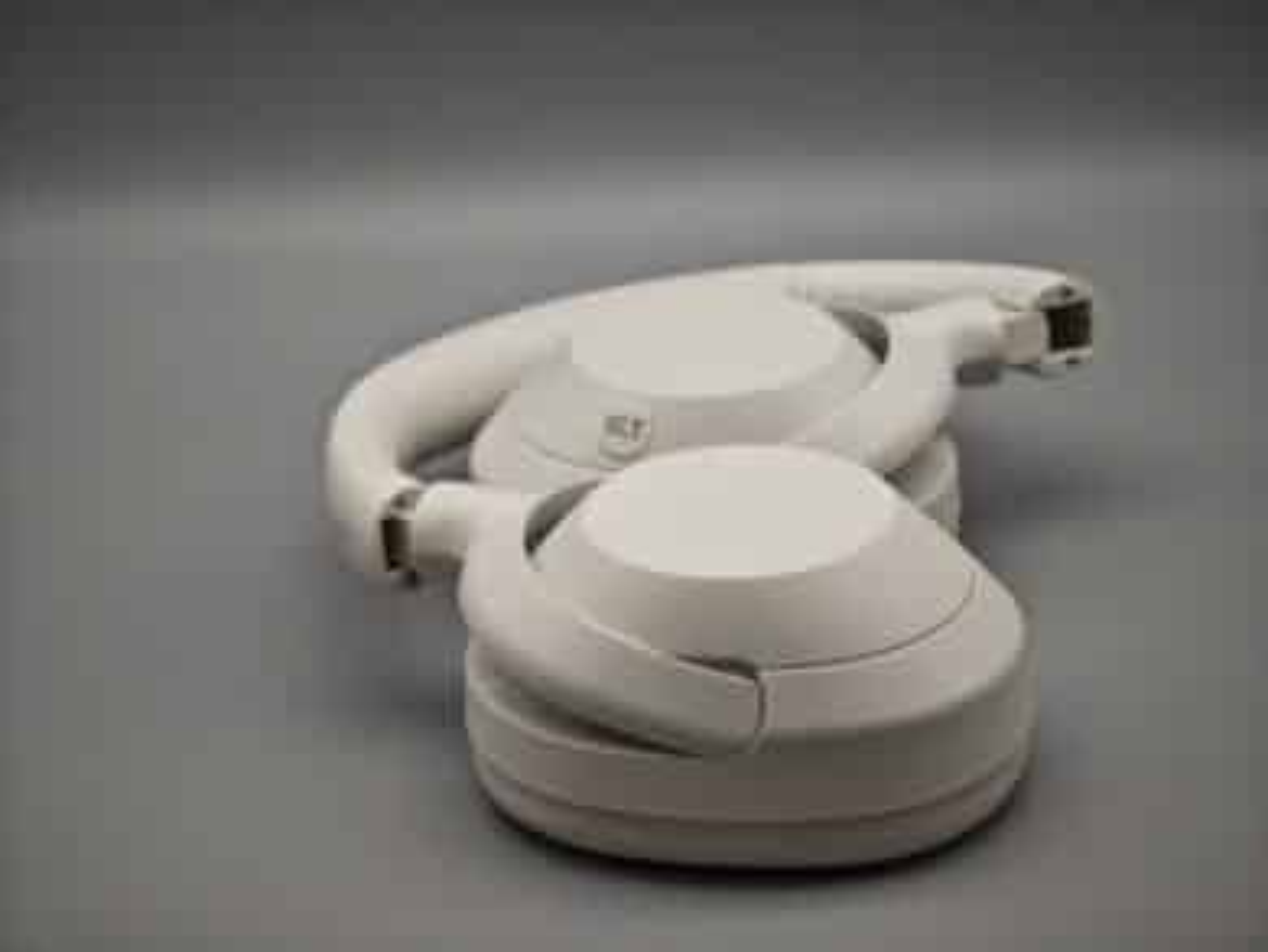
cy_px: 476
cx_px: 634
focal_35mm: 75
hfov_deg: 26.0
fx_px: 2749
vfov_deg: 19.7
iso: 50
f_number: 1.8
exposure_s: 1/280
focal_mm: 12.28
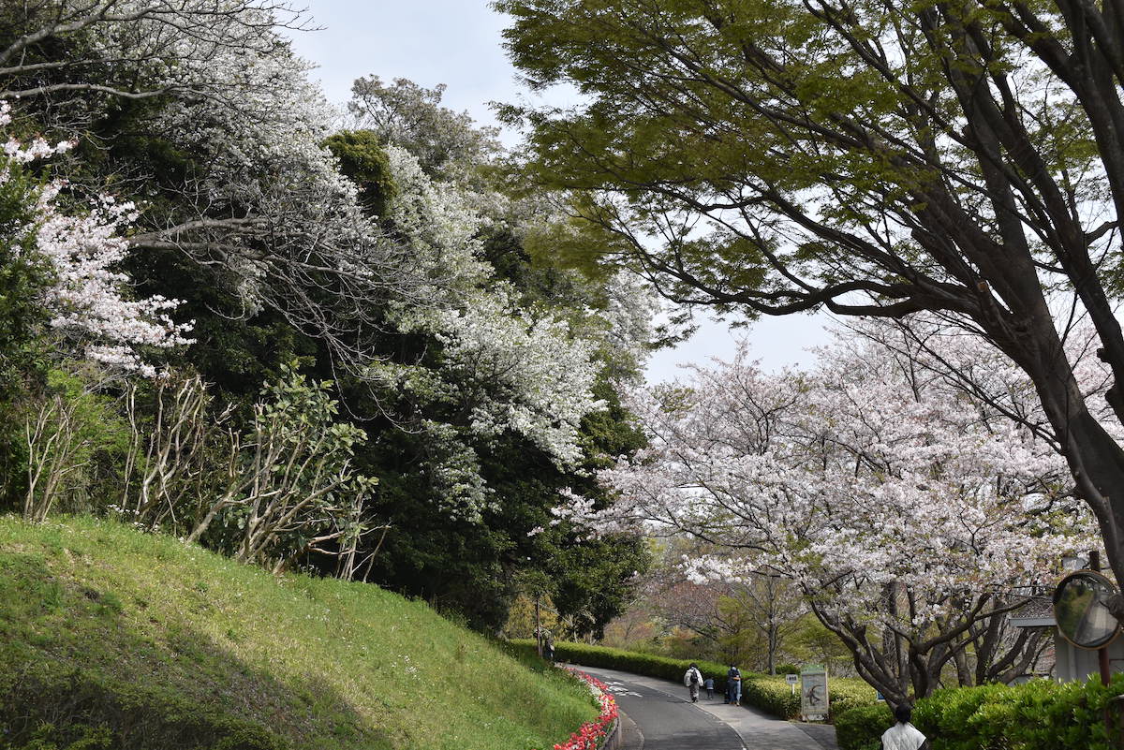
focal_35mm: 51
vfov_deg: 26.5
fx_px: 1593
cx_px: 562
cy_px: 375
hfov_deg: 38.9
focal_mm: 34
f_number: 8
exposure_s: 1/250
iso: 100
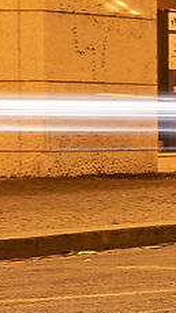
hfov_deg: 3.6
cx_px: 1486
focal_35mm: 197
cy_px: 148
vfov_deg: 10.9
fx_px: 1638
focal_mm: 18
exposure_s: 10
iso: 100
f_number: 8
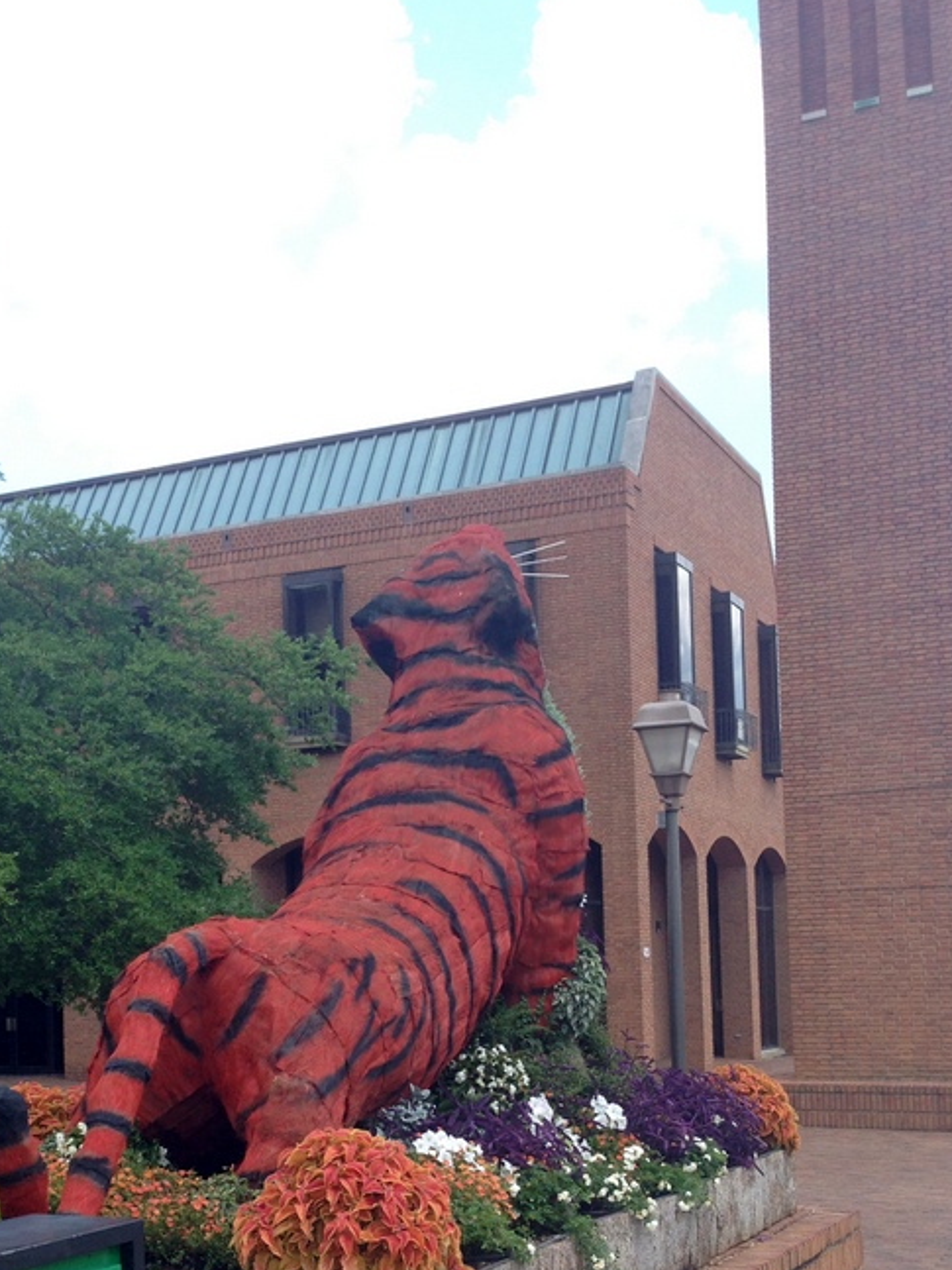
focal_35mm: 49
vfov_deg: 38.1
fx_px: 1797
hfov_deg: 29.6
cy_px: 917
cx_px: 371
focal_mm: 4.12
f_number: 2.4
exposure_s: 1/559
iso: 50
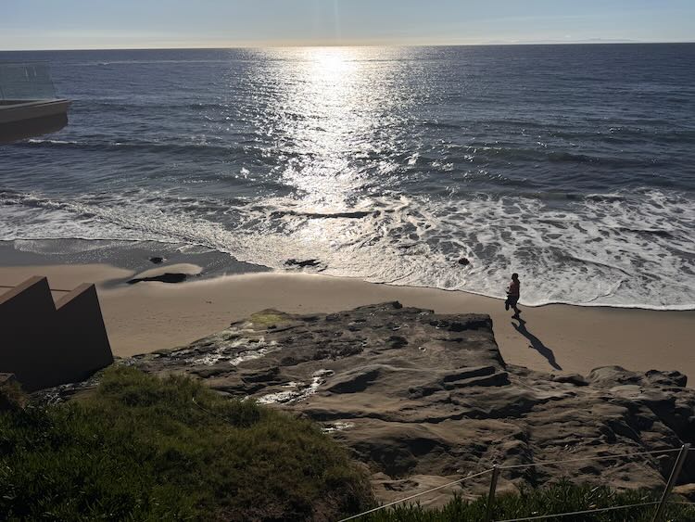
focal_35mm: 24
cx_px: 348
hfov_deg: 71.6
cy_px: 261
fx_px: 482
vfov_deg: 56.8
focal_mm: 6.76
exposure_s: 1/28571
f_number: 1.78
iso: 50
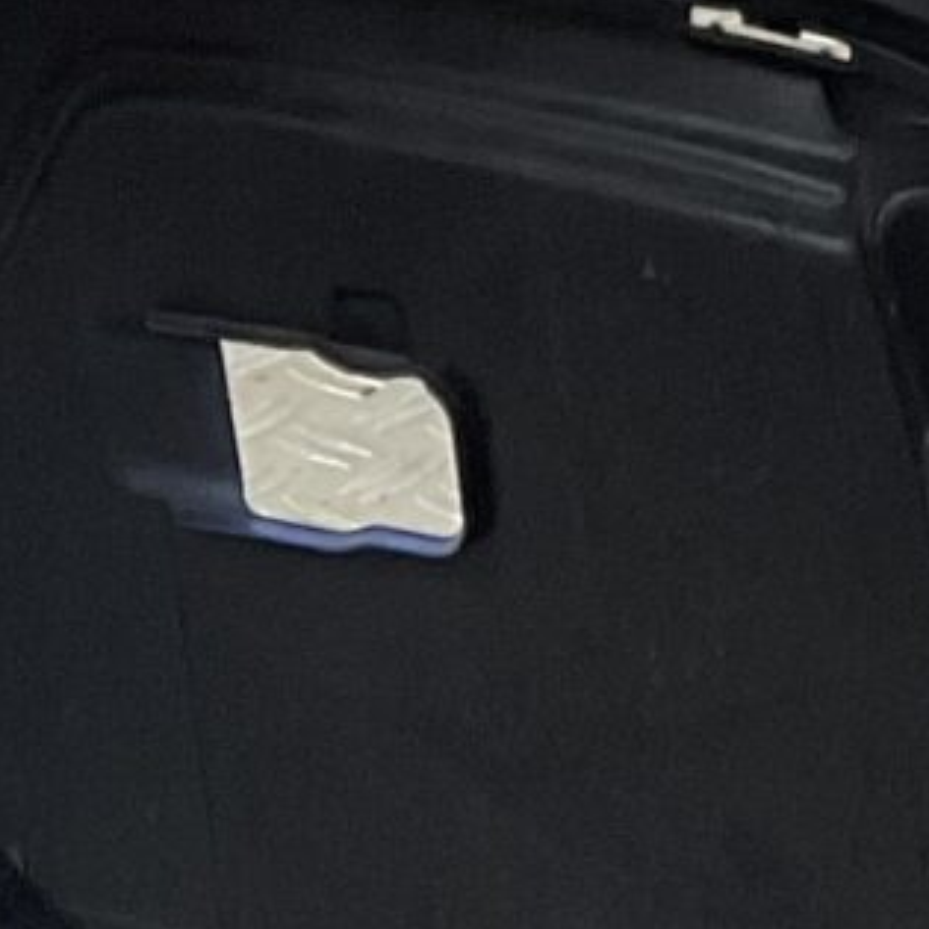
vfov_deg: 8.3
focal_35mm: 208
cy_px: 1242
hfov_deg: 8.4
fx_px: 6315
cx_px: -77
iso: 50
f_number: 1.8
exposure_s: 1/120
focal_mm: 3
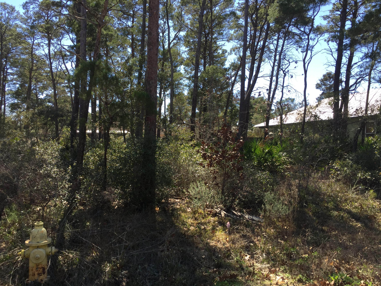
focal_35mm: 29
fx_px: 319
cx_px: 190
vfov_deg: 48.2
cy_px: 143
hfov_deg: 61.7
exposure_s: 1/670
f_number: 2.2
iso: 32
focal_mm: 4.15
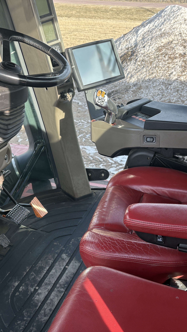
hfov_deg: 31.1
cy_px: 166
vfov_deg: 52.8
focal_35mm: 38
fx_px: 335
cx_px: 71
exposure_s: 1/314
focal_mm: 5.96
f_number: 1.6
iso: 50
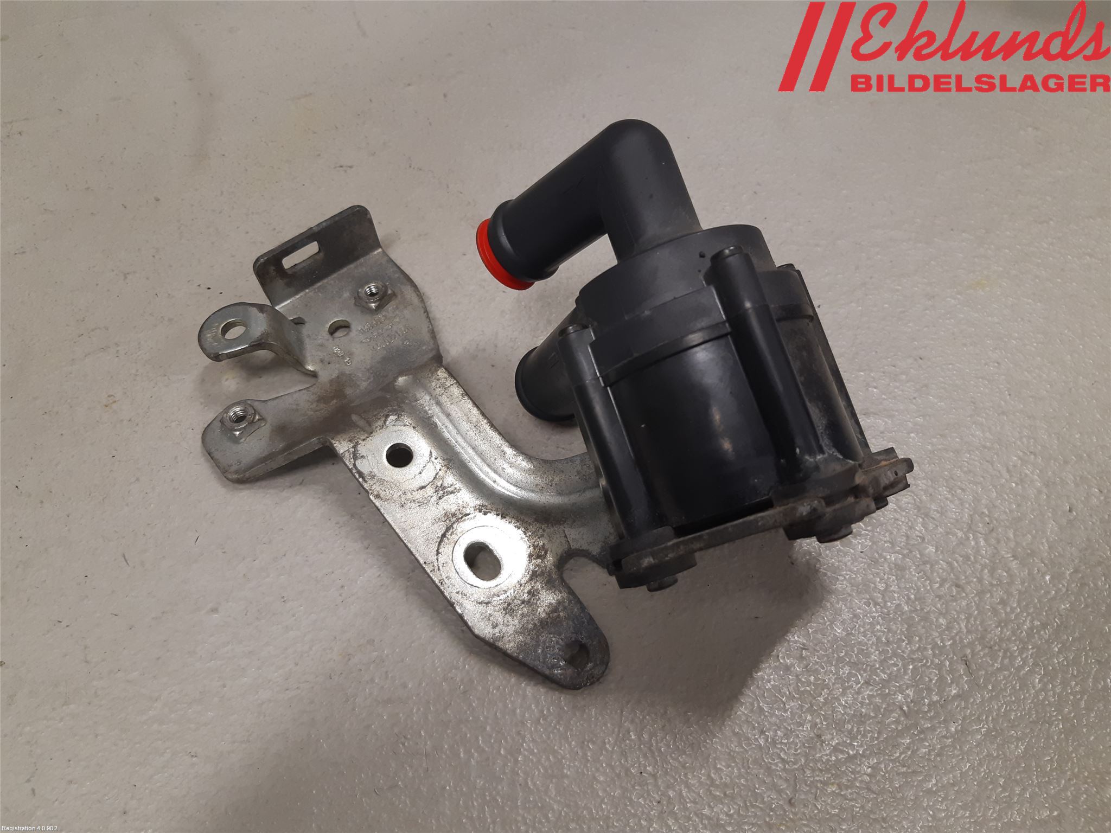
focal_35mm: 26
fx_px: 834
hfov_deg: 67.3
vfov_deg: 53.1
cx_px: 556
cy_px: 416
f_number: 1.7
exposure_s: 1/50
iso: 100
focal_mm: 3.93
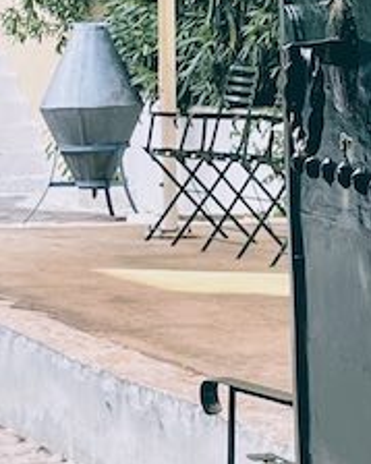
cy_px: -190
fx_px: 2198
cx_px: 133
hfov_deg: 9.6
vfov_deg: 11.6
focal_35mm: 160
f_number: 1.6
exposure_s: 1/388
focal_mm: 5.1
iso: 50
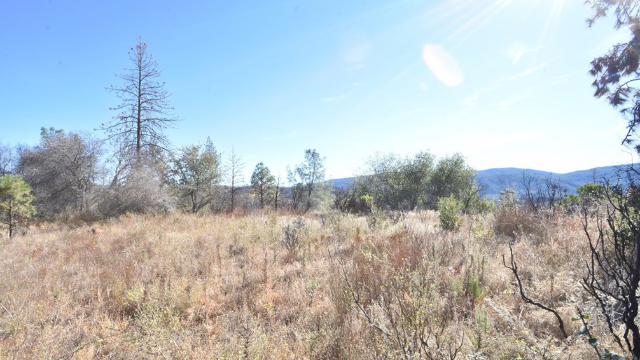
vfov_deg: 67.1
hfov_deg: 99.4
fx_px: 272
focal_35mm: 16
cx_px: 319
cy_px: 185
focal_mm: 10
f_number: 18
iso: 400
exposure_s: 1/80
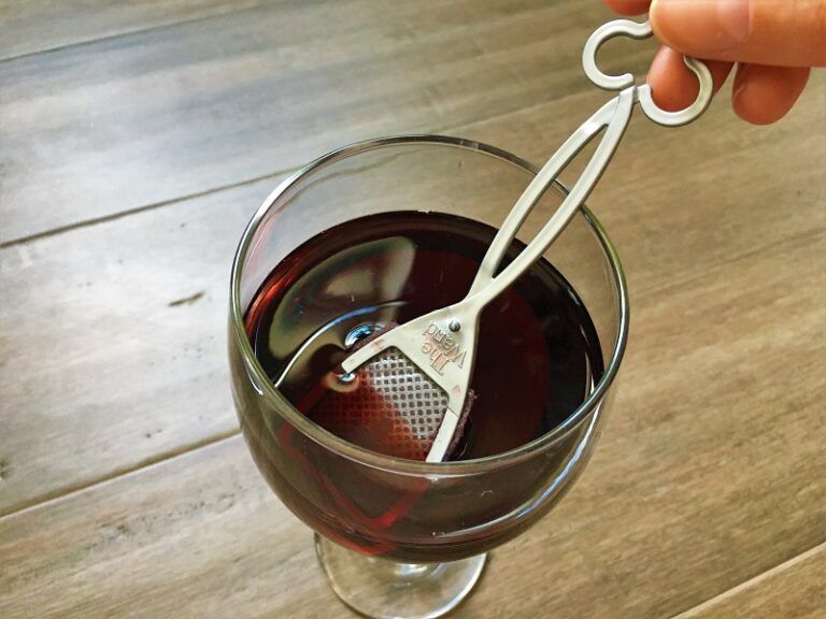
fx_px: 692
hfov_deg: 61.7
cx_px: 413
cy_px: 310
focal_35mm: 29
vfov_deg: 48.2
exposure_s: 1/30
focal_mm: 4.15
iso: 125
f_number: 2.2
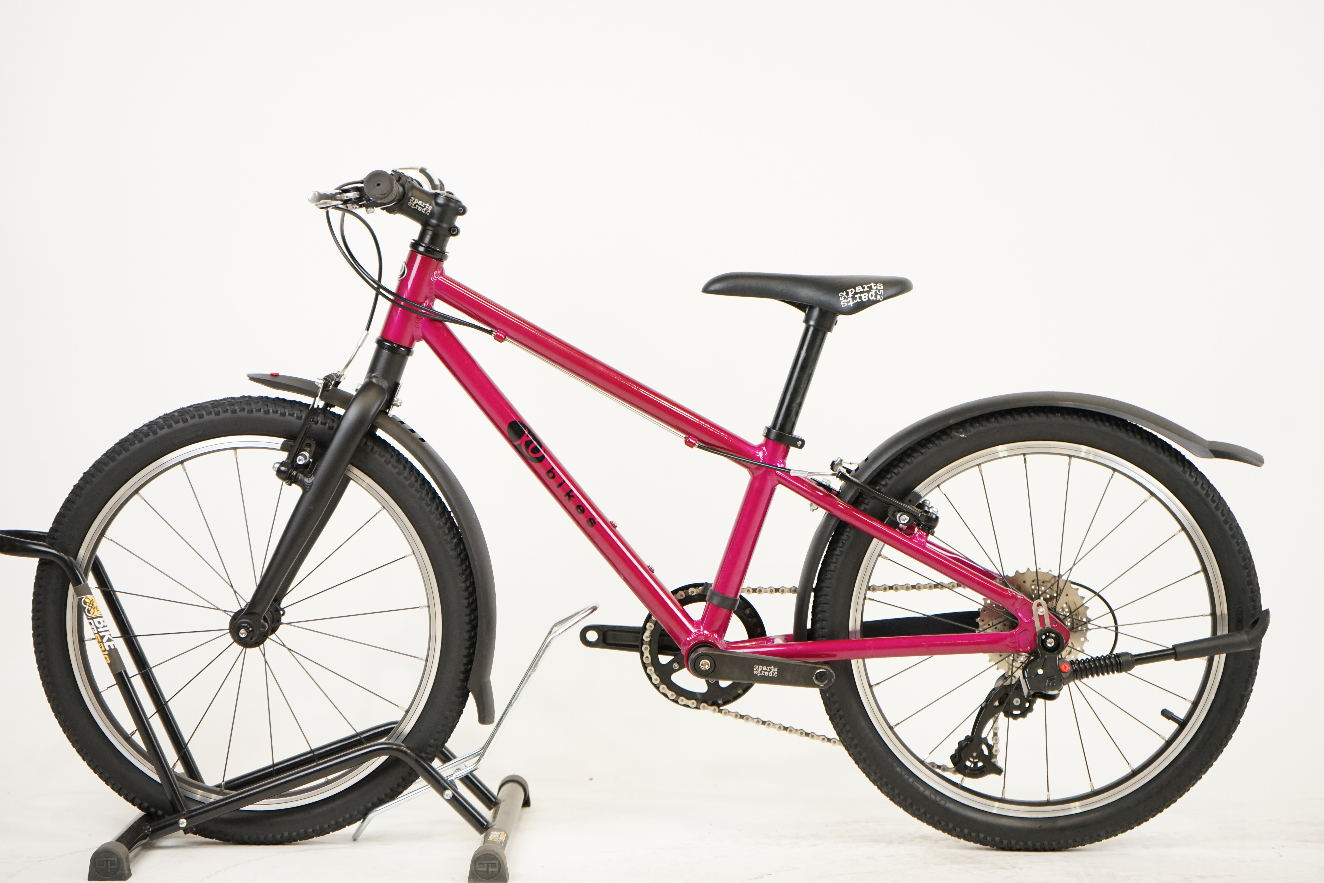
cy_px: 442
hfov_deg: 31.0
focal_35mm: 65
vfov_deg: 20.9
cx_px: 662
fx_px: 2390
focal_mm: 65
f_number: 5.6
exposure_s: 1/200
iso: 2500
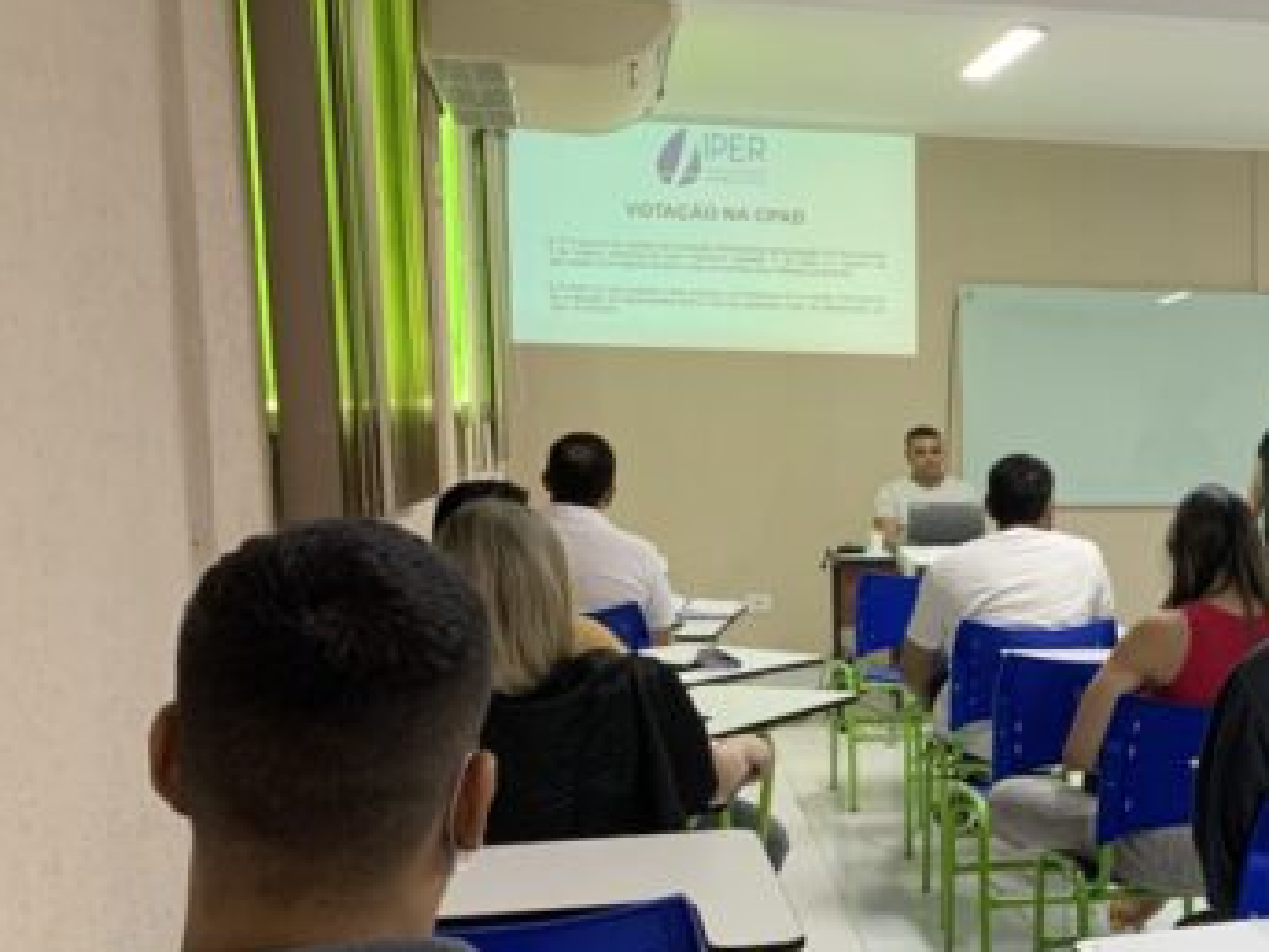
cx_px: 1317
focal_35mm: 58
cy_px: 753
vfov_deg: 24.8
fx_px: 2126
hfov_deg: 30.5
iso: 125
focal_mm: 4.25
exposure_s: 1/60
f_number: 1.8
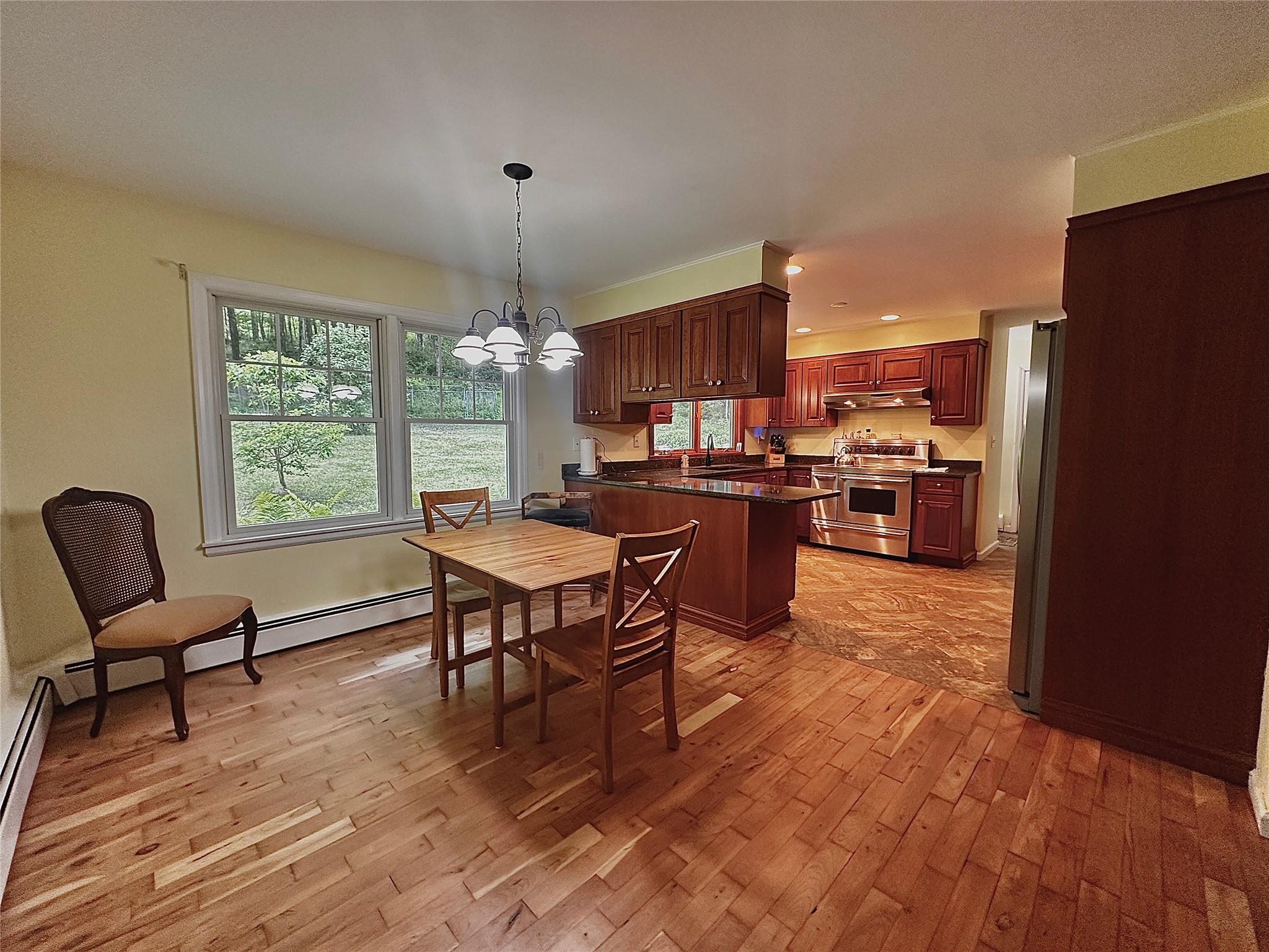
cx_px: 634
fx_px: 513
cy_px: 476
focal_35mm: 14
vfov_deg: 85.7
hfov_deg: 102.1
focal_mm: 2.22
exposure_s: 1/60
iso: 200
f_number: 2.2
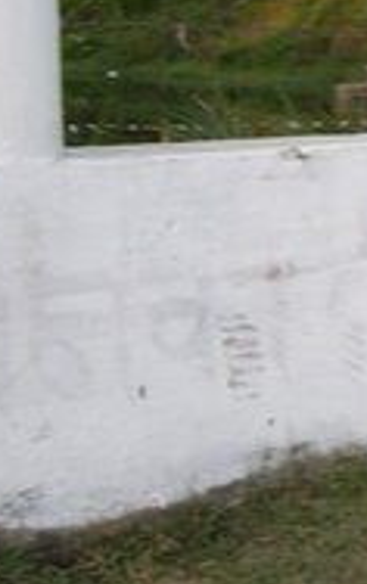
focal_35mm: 137
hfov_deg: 8.7
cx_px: 899
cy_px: 236
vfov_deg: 15.2
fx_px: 2186
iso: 100
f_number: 2.7
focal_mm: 6.2
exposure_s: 1/250
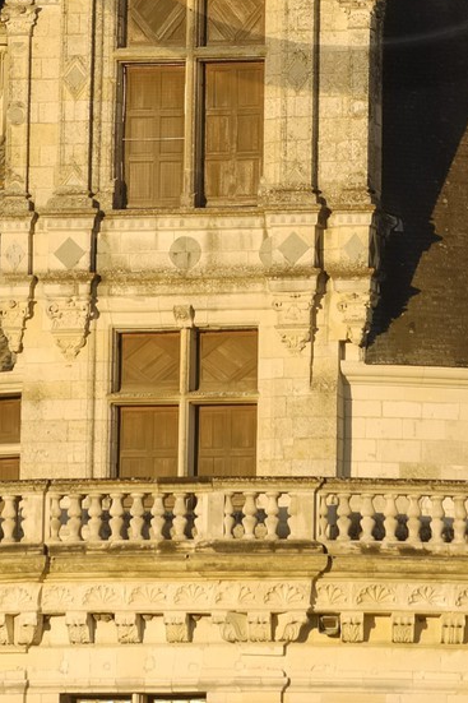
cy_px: -305
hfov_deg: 2.4
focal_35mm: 566
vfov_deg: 3.6
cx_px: 351
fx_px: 11043
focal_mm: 130
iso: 100
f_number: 6
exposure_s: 1/160
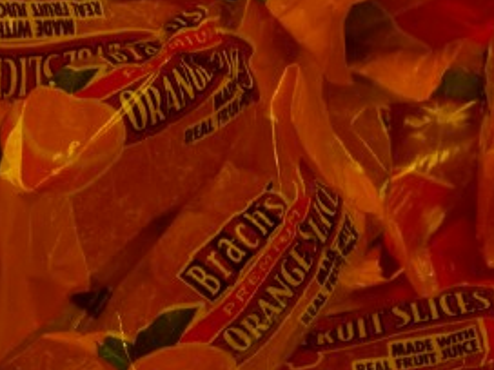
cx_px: 124
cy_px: 108
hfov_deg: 27.8
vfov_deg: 21.2
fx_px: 985
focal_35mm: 69
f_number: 2.8
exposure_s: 1/30
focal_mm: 5.6
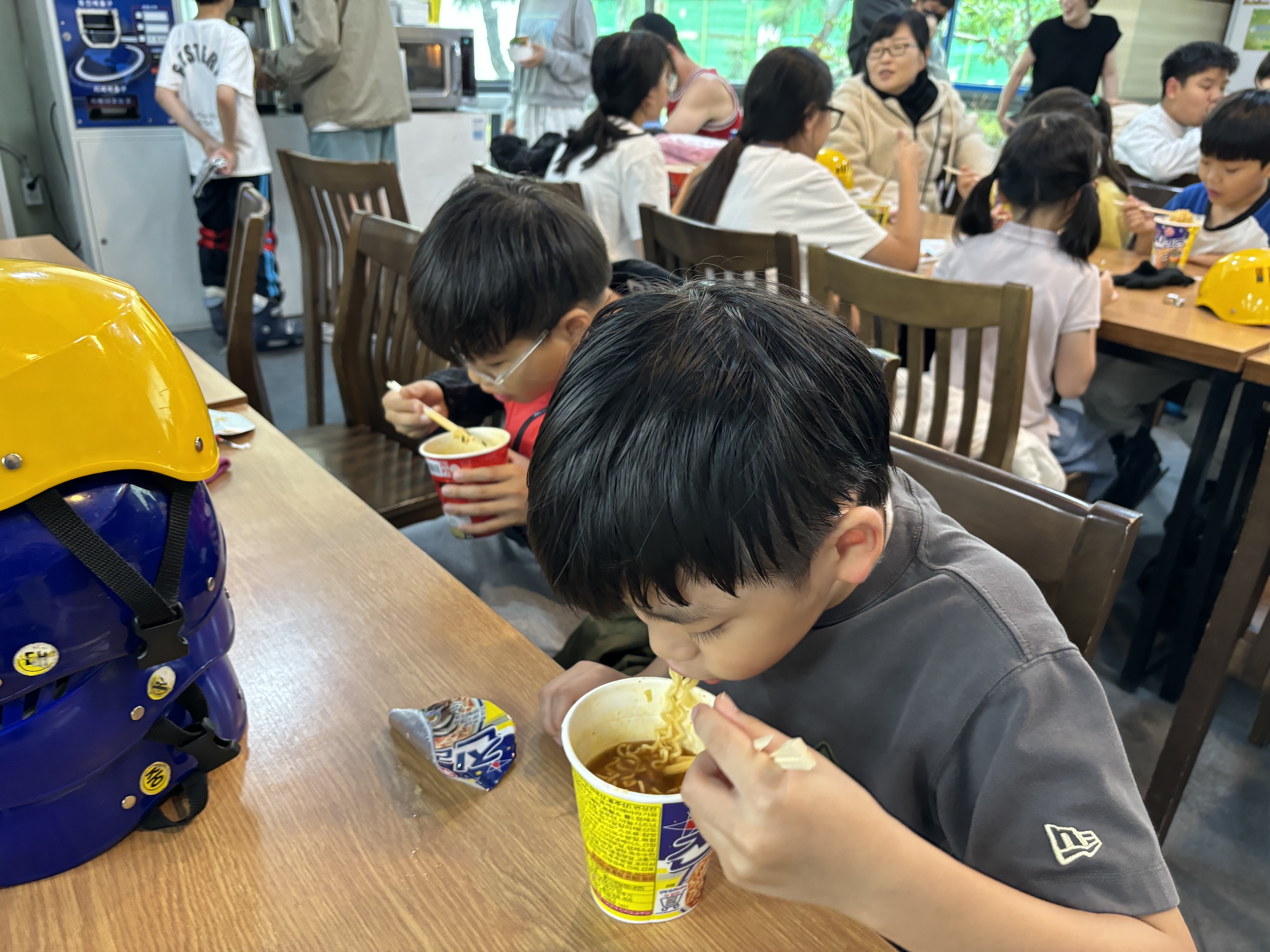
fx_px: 954
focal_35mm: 26
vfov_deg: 53.1
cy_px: 476
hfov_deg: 67.3
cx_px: 635
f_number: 1.6
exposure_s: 1/60
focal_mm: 5.96
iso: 250
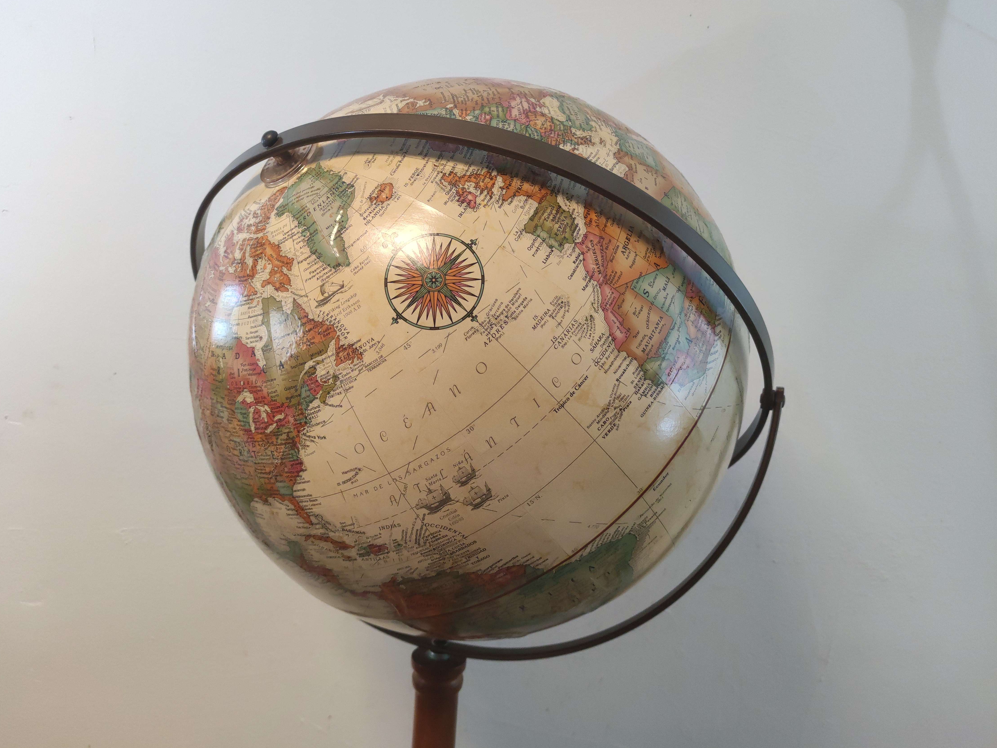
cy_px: 372
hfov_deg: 67.3
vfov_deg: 53.1
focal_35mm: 26
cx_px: 483
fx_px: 749
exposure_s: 1/50
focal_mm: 5.43
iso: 382
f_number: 1.89
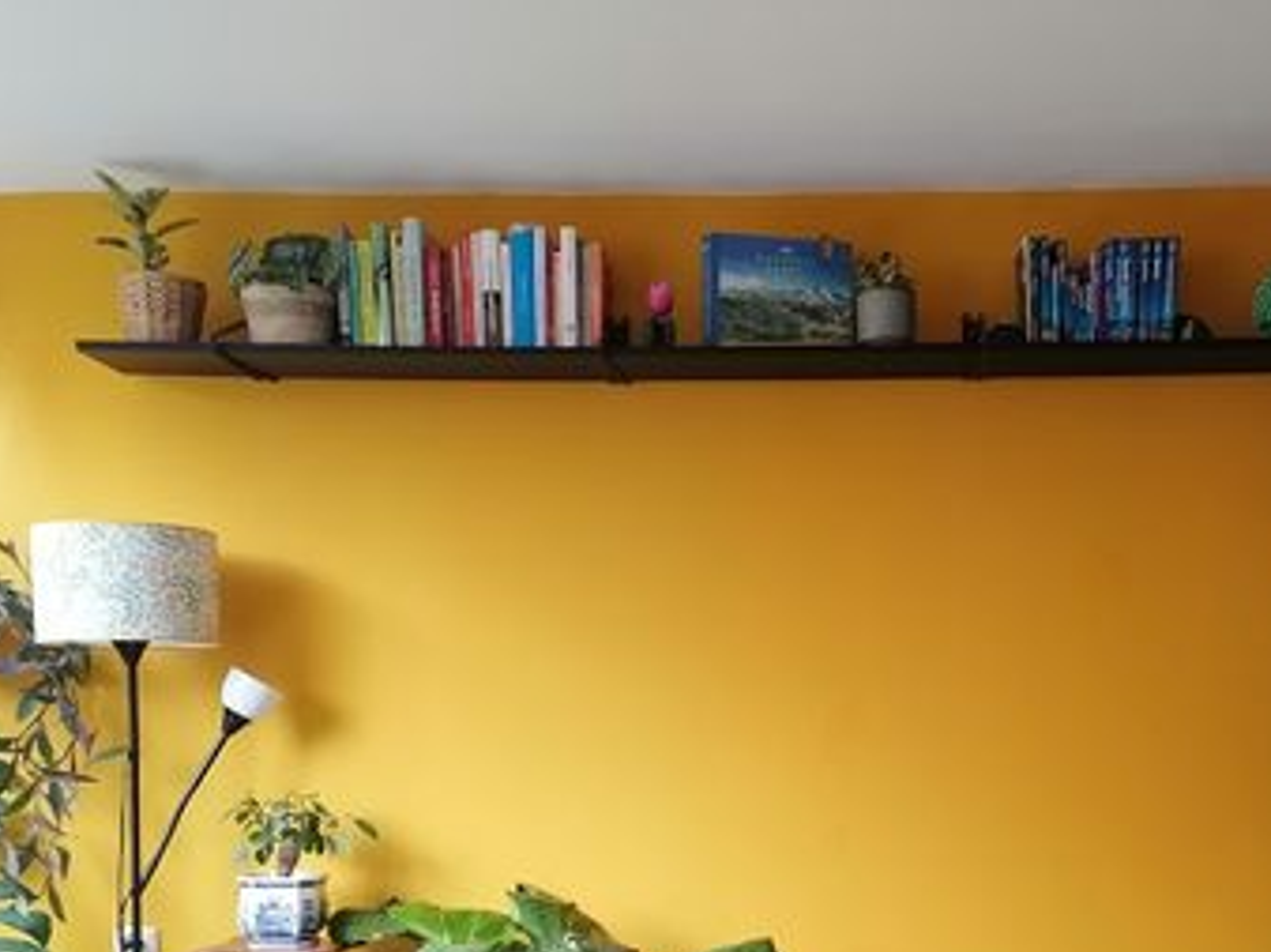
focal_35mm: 48
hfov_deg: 39.3
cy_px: 828
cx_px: 816
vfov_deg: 29.2
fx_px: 1761
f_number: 1.8
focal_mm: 5.3
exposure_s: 1/33.3
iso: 400
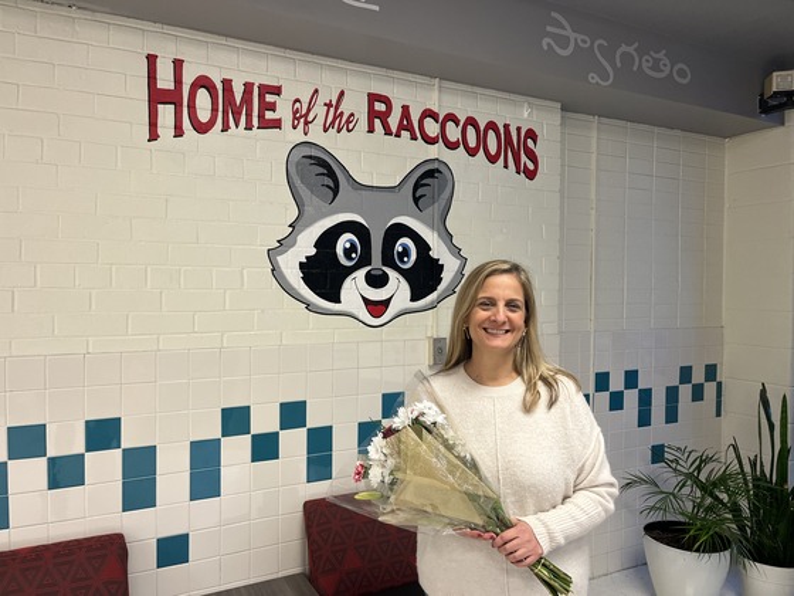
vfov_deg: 53.1
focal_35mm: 26
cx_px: 397
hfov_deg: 67.3
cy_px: 298
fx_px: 596
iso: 160
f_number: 1.6
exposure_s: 1/60
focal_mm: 5.1
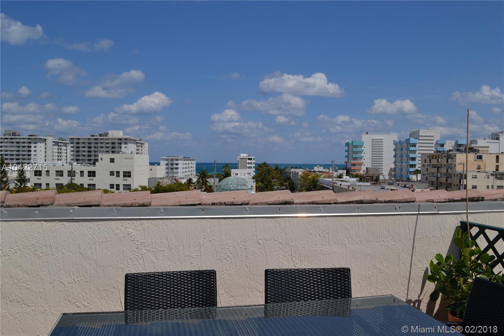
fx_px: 420
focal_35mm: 30
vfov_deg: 43.6
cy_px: 168
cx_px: 252
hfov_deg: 61.9
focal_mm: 20
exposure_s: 1/400
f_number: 10
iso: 100
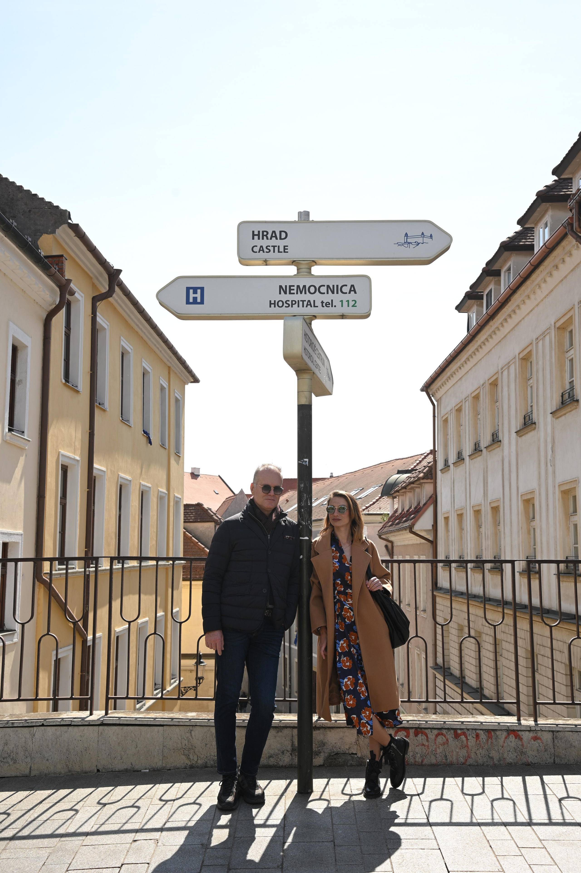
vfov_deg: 46.4
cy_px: 436
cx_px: 290
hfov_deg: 31.8
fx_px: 1018
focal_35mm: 42
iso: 100
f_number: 7.1
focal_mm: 42
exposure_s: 1/200
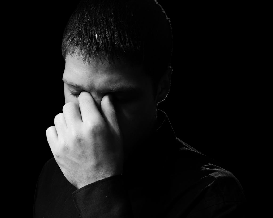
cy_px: 109
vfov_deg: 25.6
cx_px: 136
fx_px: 481
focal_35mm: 60
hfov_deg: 31.7
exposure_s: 1/60
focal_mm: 35
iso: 100
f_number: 9
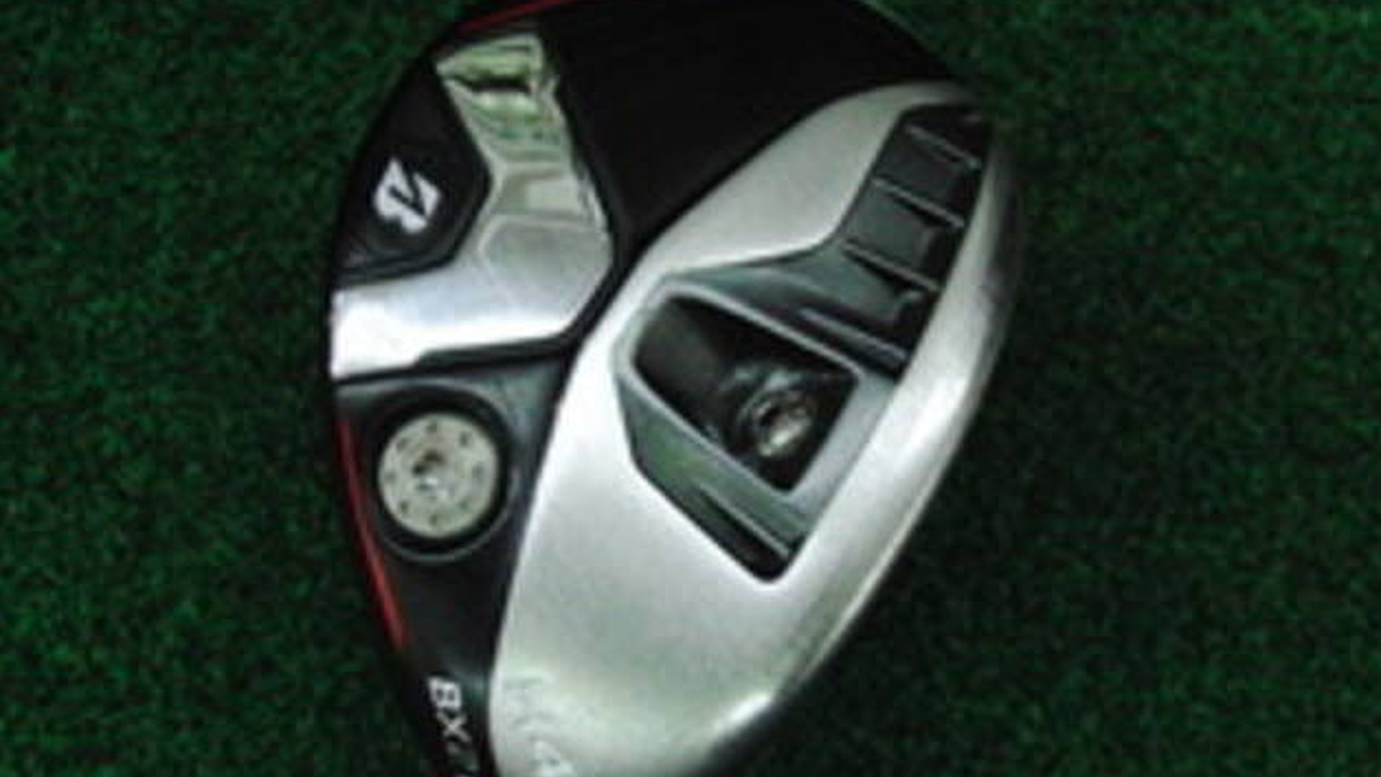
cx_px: 700
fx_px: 1502
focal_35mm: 41
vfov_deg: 29.0
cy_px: 338
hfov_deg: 49.4
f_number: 3.6
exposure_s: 1/800
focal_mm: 6.42
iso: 3200
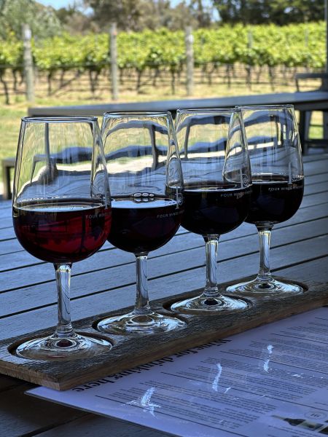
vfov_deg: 25.3
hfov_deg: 19.1
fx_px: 973
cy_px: 218
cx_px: 164
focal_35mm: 77
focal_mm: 9
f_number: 2.8
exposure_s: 1/183
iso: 32
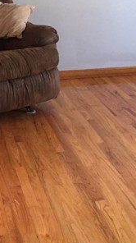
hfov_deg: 14.7
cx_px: 65
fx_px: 527
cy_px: 71
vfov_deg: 25.7
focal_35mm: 82
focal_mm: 4.15
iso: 250
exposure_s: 1/24
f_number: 2.2
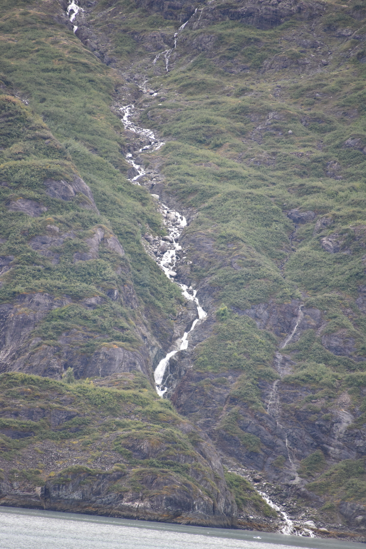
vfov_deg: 6.9
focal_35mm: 300
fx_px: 4572
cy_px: 274
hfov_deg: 4.6
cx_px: 183
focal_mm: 300
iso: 1250
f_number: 5.6
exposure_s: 1/640
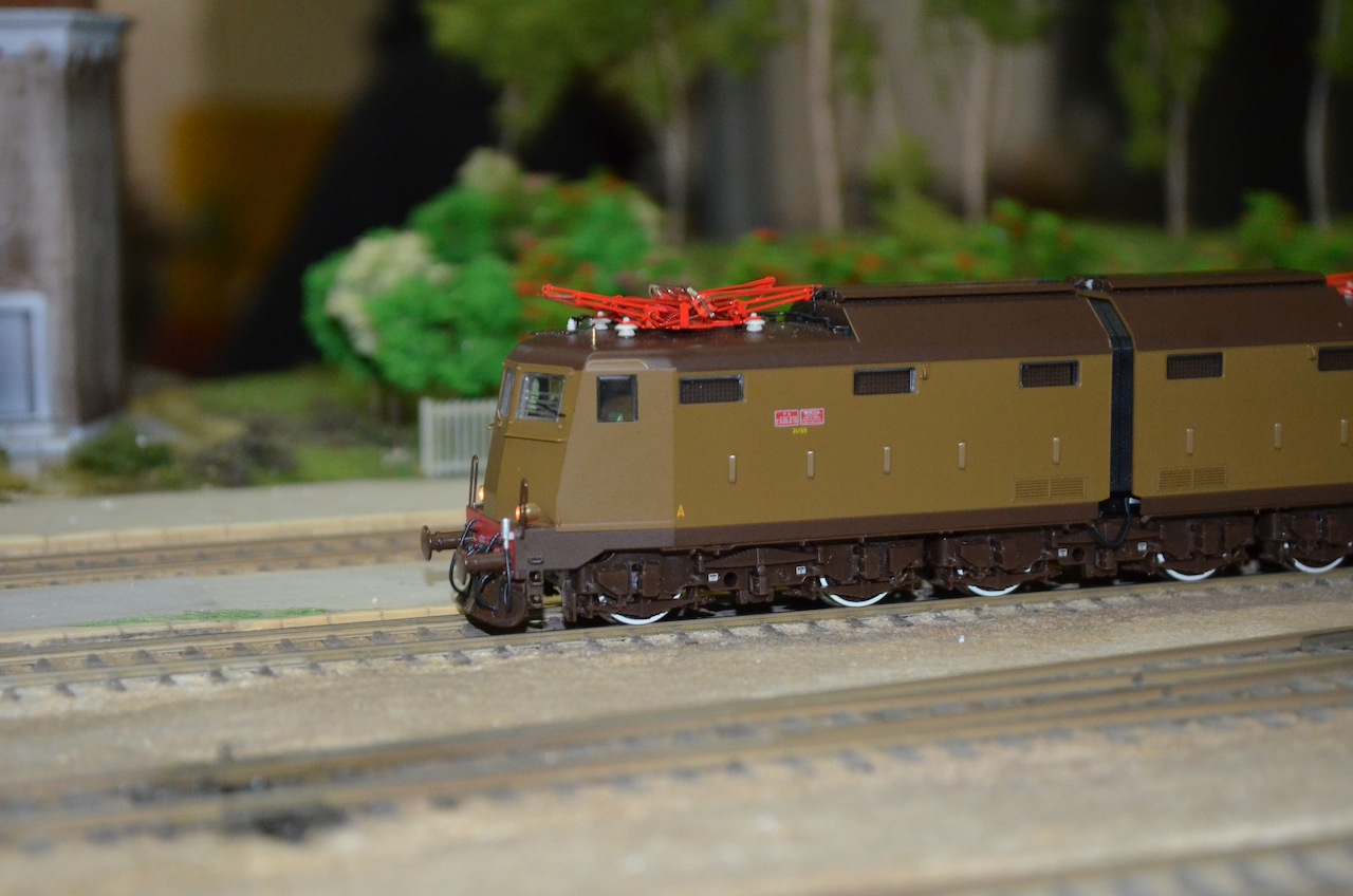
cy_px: 448
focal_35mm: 72
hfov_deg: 28.1
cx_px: 676
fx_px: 2701
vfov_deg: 18.8
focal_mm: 48
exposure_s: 1/60
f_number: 5.3
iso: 2500
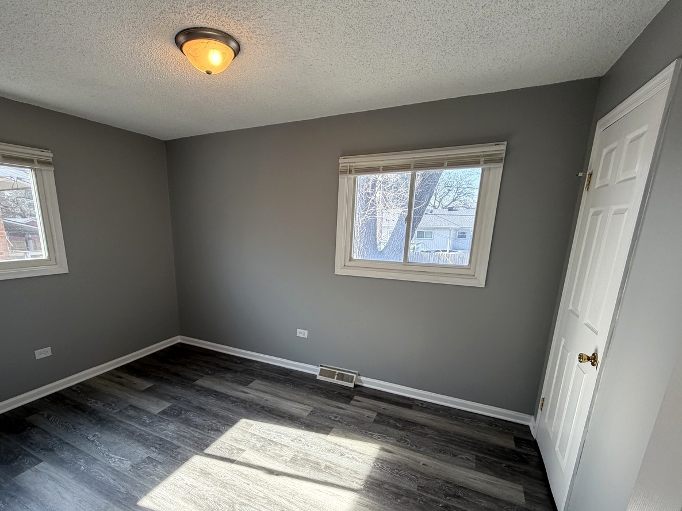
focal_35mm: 17
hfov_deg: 90.5
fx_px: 335
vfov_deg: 73.9
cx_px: 296
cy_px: 306
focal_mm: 2.22
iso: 80
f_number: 2.2
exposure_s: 1/121
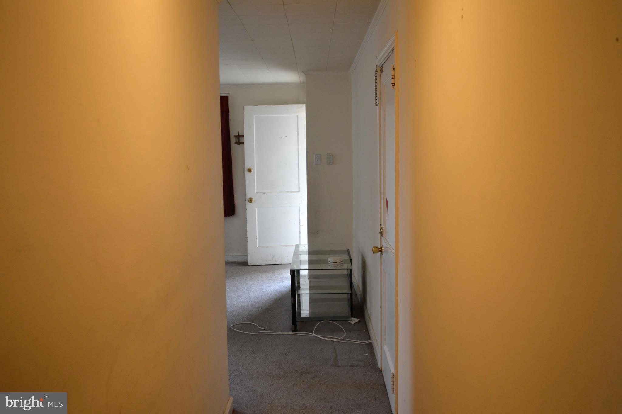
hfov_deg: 57.3
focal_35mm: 33
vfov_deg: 39.9
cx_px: 311
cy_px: 207
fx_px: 570
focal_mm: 22
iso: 500
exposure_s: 1/60
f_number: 3.8
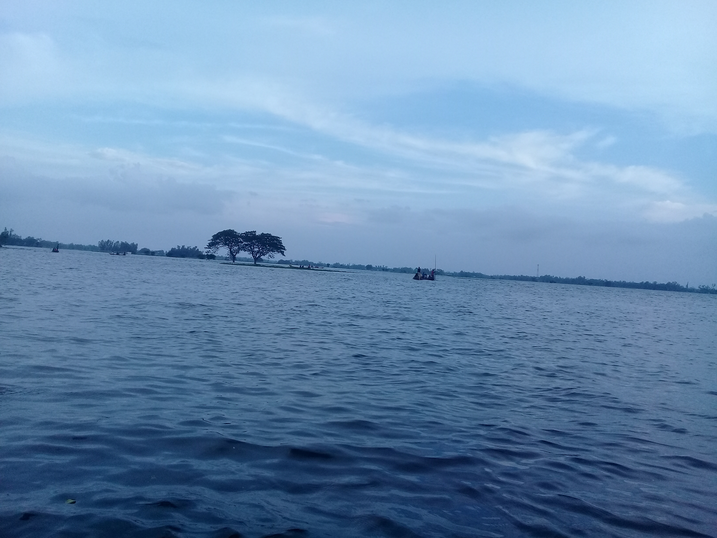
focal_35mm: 31
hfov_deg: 58.4
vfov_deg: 45.4
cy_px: 269
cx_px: 358
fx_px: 642
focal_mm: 3.3
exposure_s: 1/436
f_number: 2.2
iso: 64
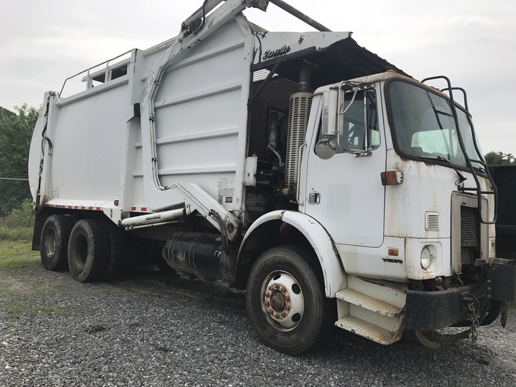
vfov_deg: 49.8
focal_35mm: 28
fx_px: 417
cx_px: 258
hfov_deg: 63.4
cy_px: 194
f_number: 1.8
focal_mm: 3.99
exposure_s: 1/2660
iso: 20
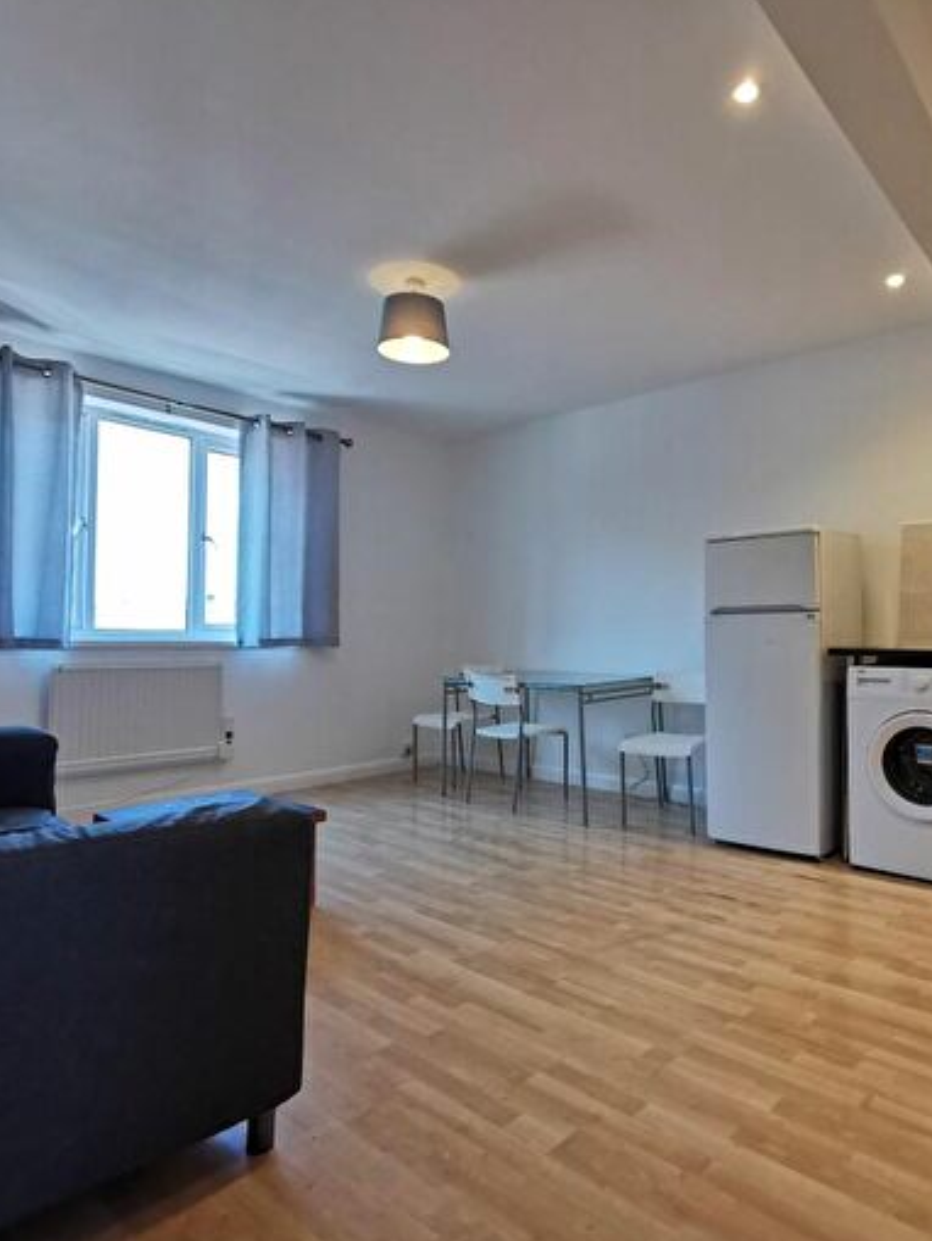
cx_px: 561
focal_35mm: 22
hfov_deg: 60.6
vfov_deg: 76.4
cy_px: 625
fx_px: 789
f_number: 2.2
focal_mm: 2.35
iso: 100
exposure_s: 1/50
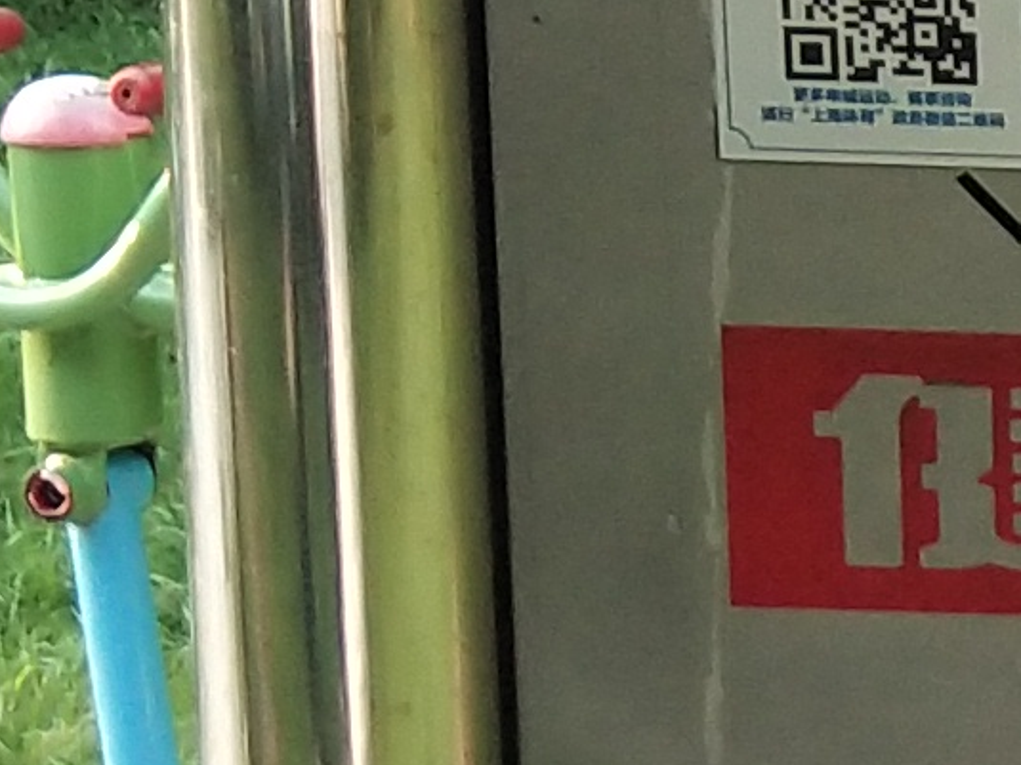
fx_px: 7107
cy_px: 942
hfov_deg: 7.5
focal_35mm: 241
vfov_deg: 6.1
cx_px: 2657
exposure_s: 1/100
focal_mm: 3.69
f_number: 2.2
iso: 64
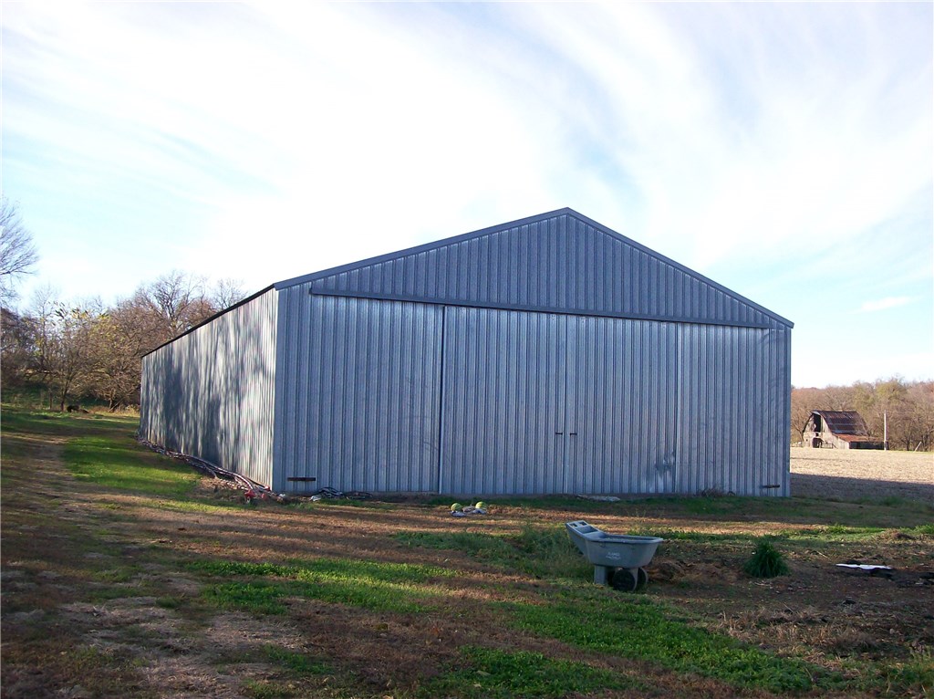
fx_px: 970
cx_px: 467
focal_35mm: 36
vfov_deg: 39.6
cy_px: 350
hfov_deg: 51.4
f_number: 2.7
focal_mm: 6
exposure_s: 1/510
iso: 80
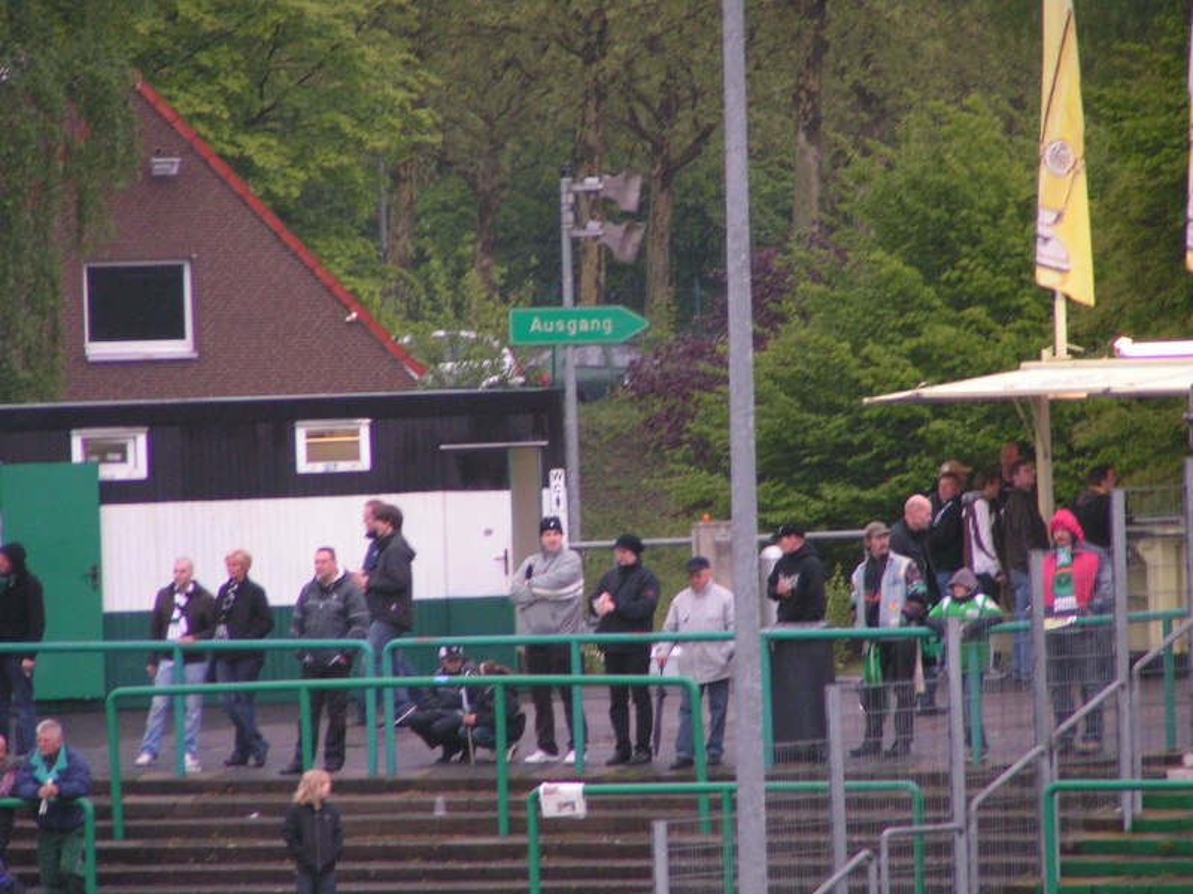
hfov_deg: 5.2
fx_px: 13096
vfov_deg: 3.9
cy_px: 447
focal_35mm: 380
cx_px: 596
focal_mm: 58
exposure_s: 1/100
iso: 200
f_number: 3.5
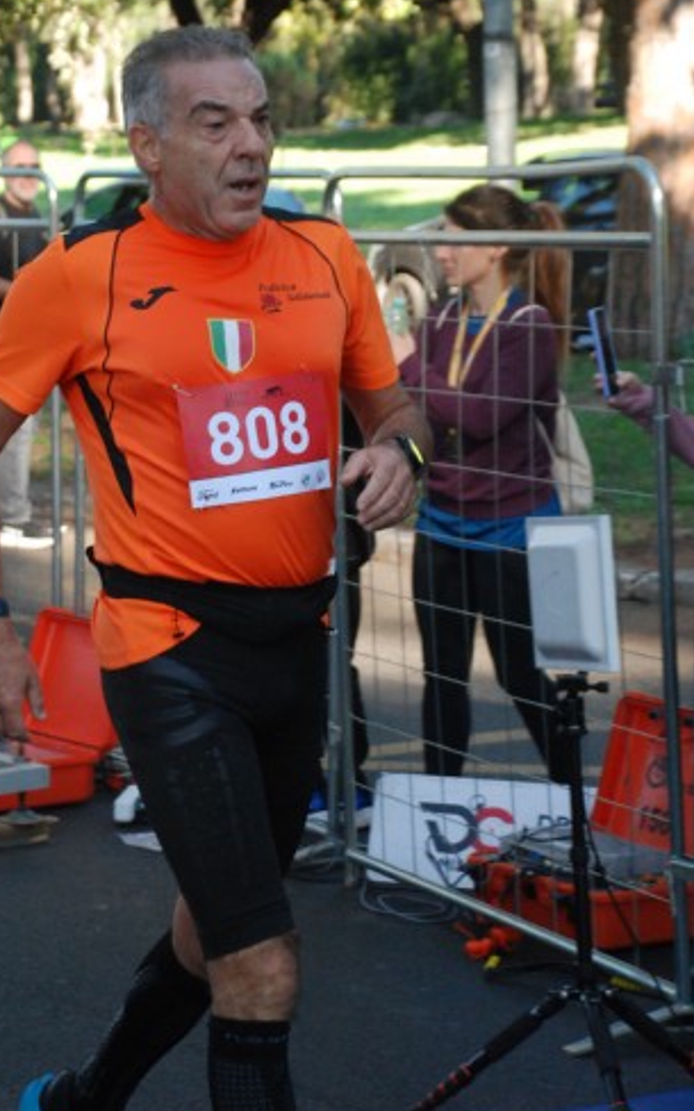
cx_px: 279
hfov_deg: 13.3
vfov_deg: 21.2
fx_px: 2966
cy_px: 471
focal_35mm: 98
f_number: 5
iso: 1000
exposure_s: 1/320
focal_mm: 52
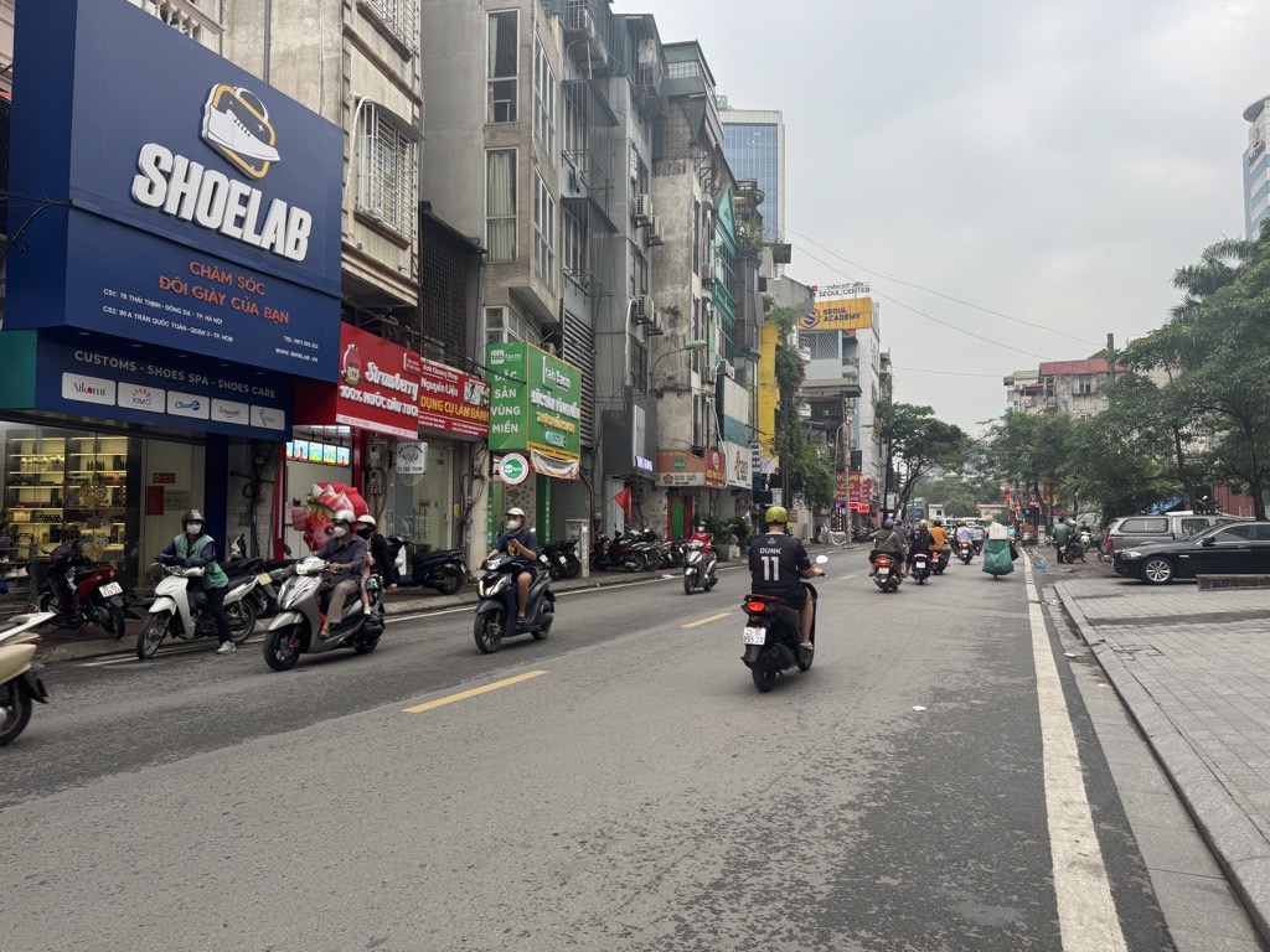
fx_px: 881
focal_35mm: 24
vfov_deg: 56.8
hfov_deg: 71.6
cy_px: 476
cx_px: 635
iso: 50
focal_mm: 6.76
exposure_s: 1/121
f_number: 1.78
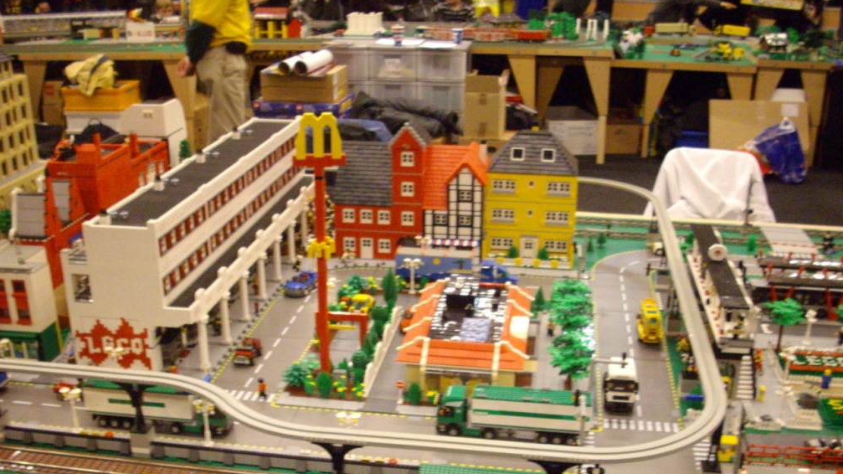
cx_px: 419
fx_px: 916
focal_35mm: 41
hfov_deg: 49.4
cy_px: 312
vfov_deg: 28.8
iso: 400
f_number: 2.8
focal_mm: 6.2
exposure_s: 1/10
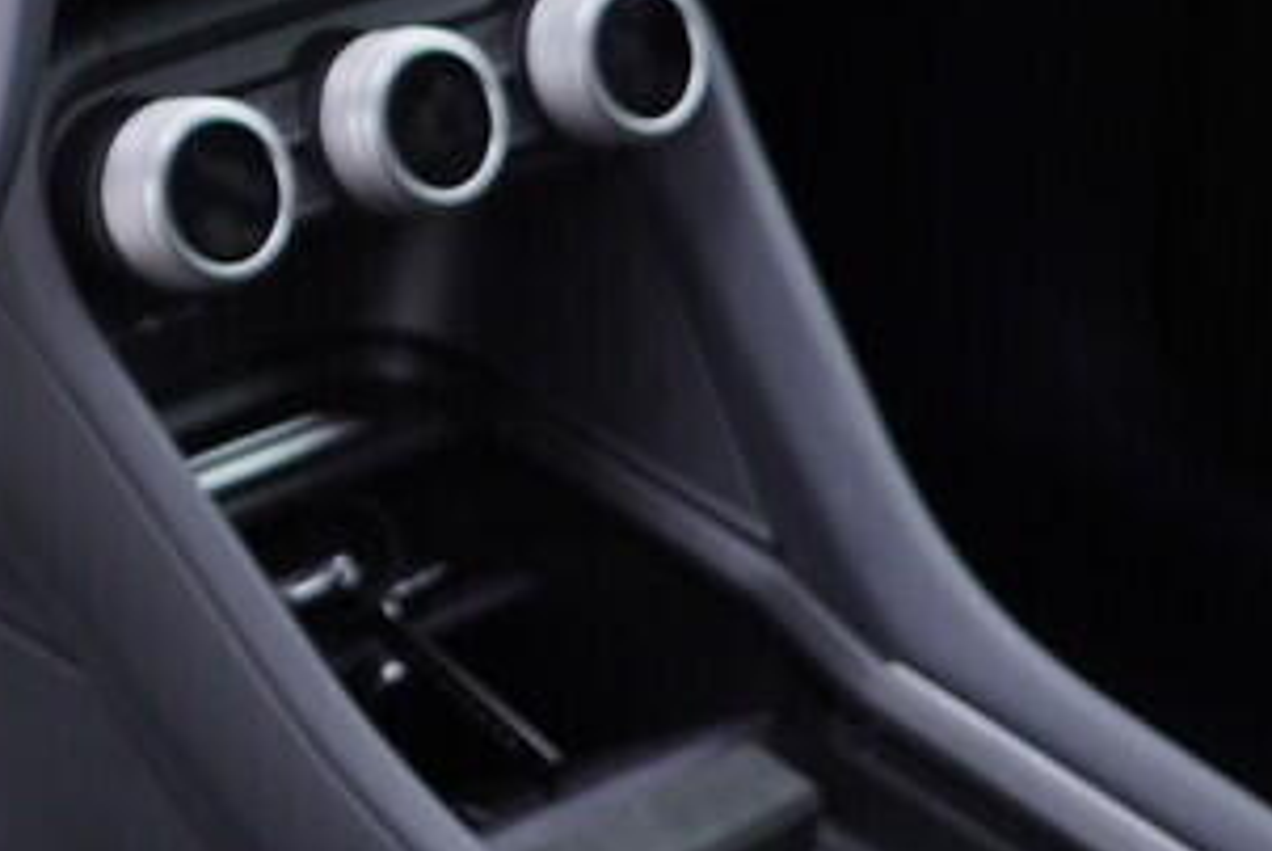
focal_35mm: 122
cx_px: -733
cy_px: -297
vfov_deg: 11.0
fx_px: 4315
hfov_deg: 15.3
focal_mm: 24
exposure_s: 1/40
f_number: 2.8
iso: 125
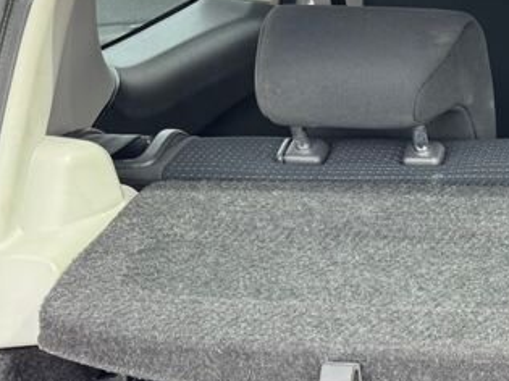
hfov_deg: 21.2
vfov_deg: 18.3
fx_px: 1146
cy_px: 392
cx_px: 761
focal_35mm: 78
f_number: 1.78
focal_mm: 6.76
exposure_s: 1/302
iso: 80
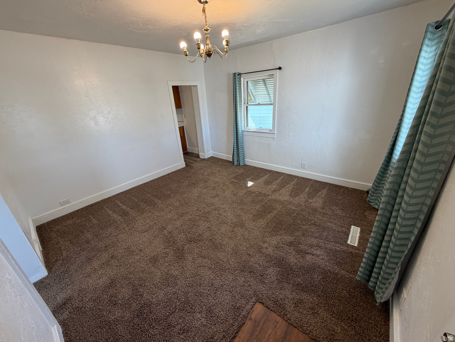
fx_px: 184
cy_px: 171
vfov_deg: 85.7
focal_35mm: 14
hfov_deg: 102.1
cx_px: 228
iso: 125
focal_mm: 2.22
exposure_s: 1/120
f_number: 2.2
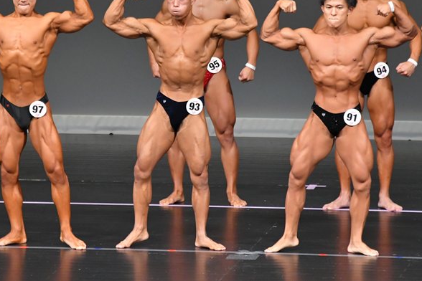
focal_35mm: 415
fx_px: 4864
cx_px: 178
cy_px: 97
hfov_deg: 5.0
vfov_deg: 3.3
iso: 5000
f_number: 5.6
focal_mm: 210
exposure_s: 1/400
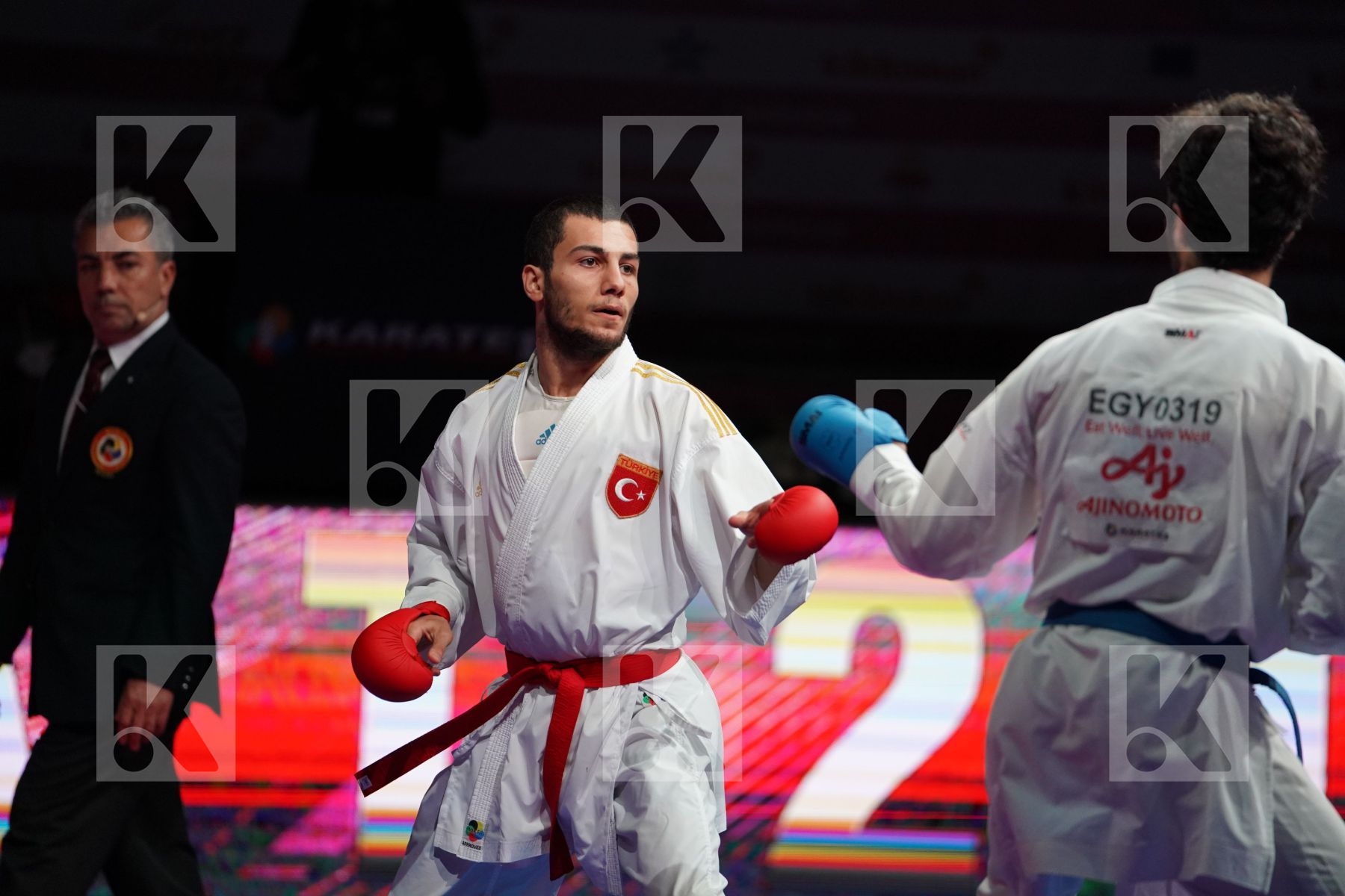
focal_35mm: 200
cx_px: 672
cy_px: 448
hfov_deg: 10.3
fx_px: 7472
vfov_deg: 6.9
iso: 2500
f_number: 2.8
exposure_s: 1/1000
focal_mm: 200
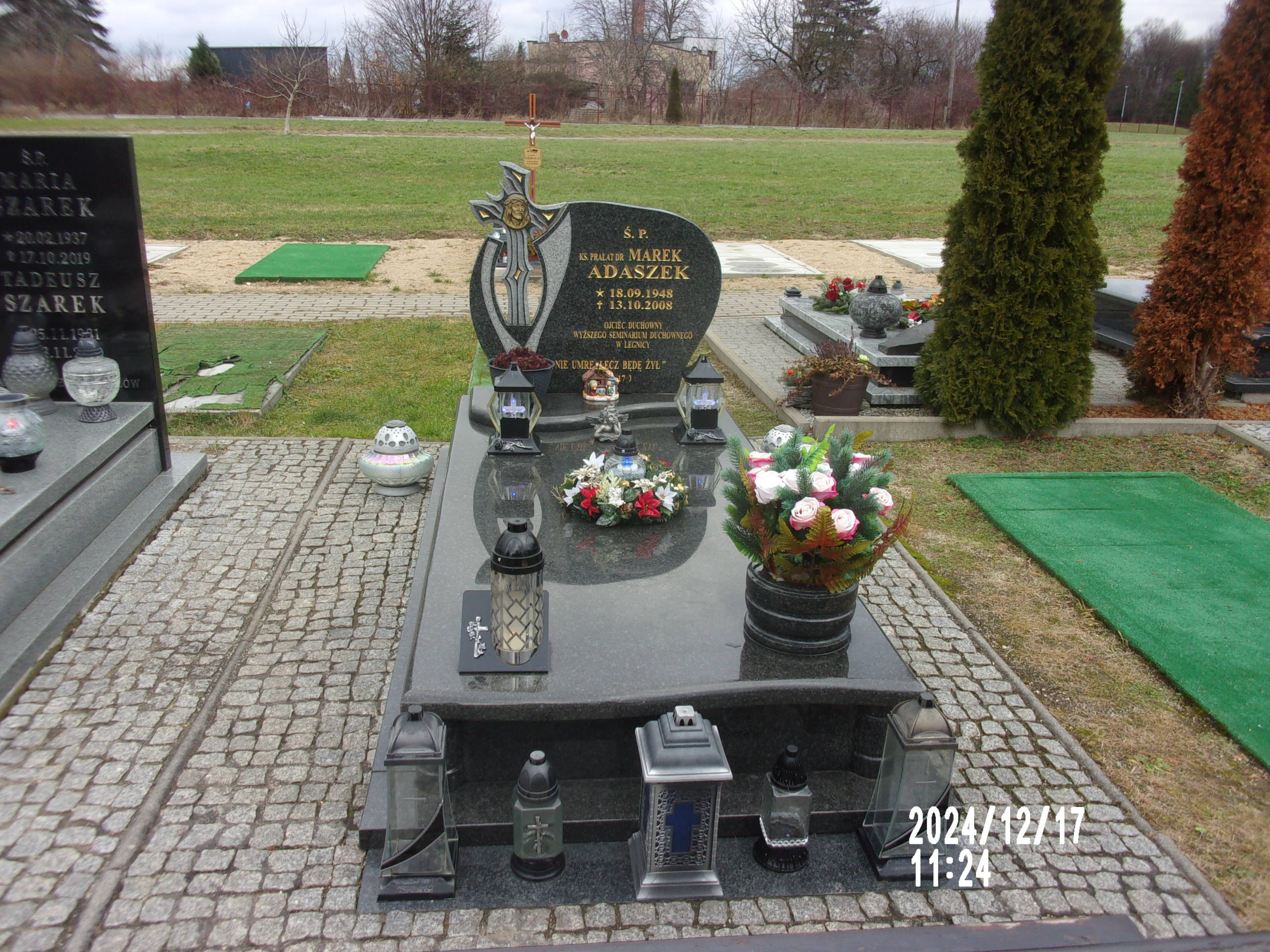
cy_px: 476
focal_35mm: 28
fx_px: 1027
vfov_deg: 49.7
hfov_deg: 63.4
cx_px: 635
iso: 80
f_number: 3.9
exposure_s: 1/52
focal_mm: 5.1
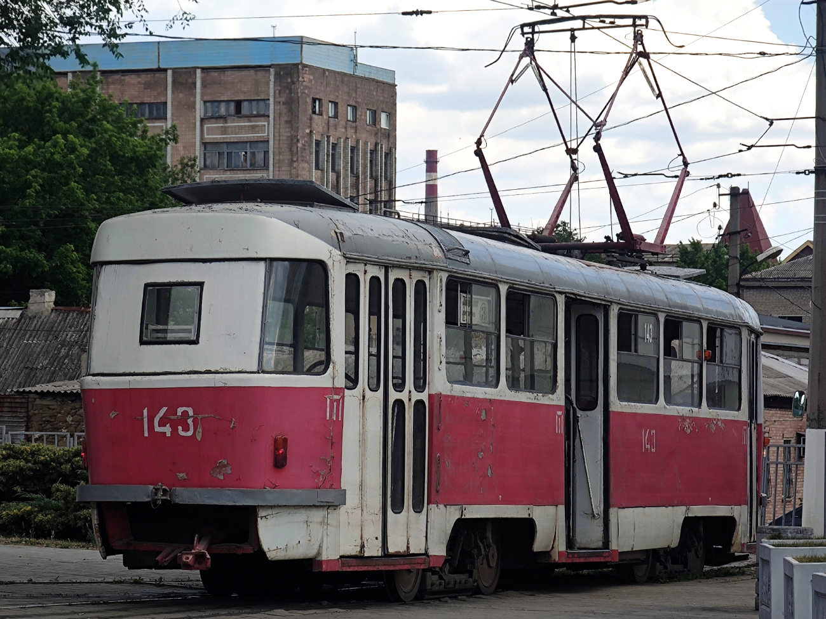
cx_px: 413
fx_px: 3030
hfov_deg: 15.5
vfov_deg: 11.7
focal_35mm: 127
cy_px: 310
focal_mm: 22
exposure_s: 1/271
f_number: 4.1
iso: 50
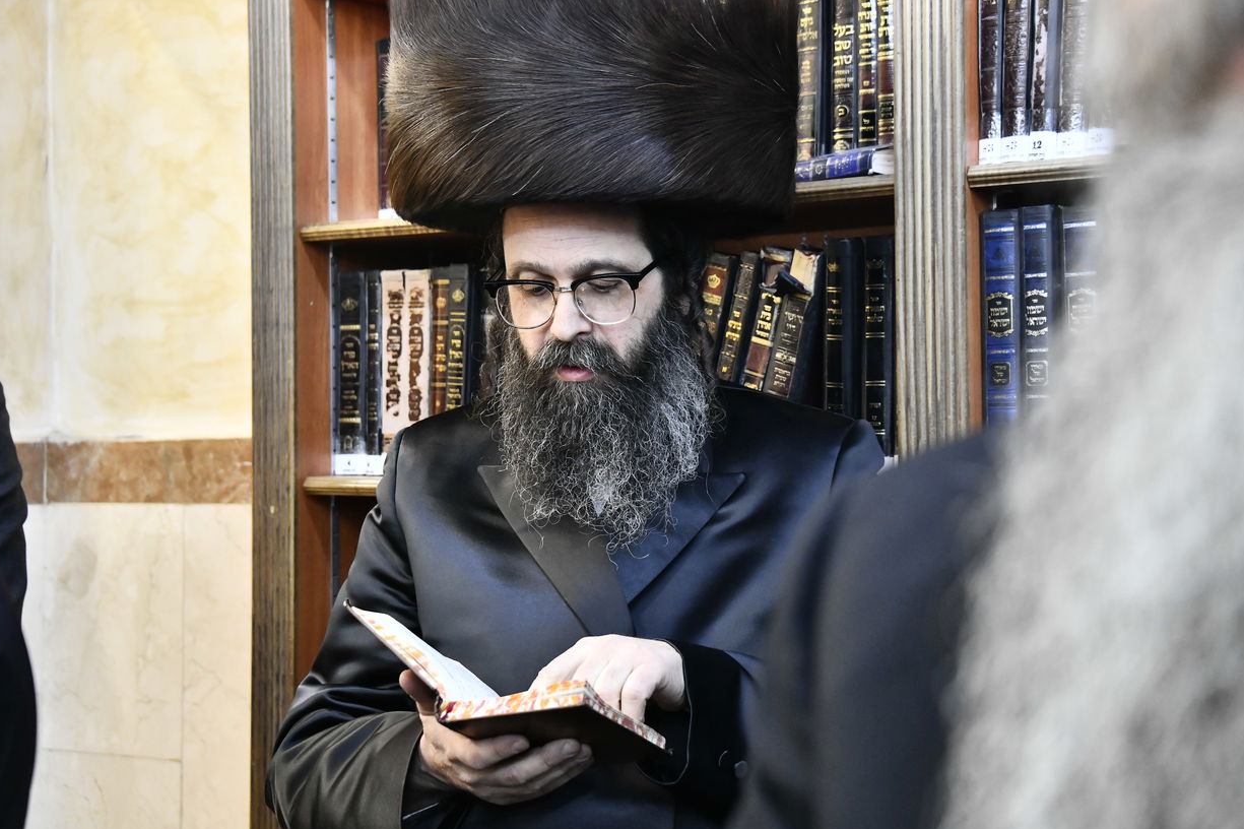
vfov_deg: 21.2
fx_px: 2211
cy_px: 374
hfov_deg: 31.4
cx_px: 597
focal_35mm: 64
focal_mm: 56
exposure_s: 1/125
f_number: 5.6
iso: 2000
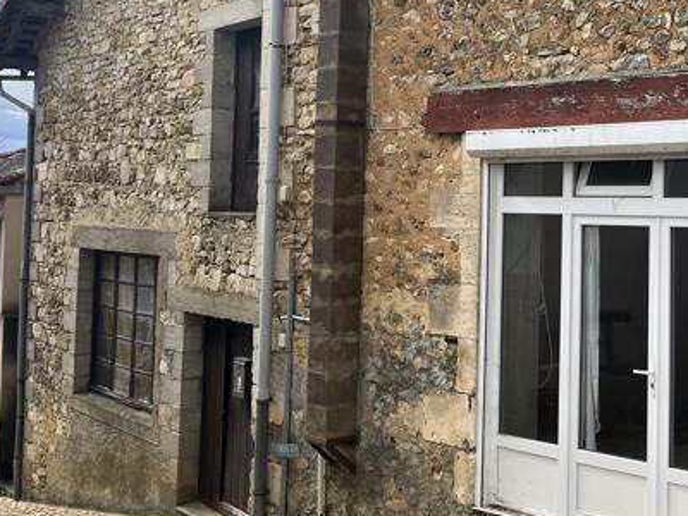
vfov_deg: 27.7
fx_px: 1034
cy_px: 141
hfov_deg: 34.4
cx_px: 642
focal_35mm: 52
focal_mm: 5.1
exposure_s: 1/1404
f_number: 1.6
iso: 50
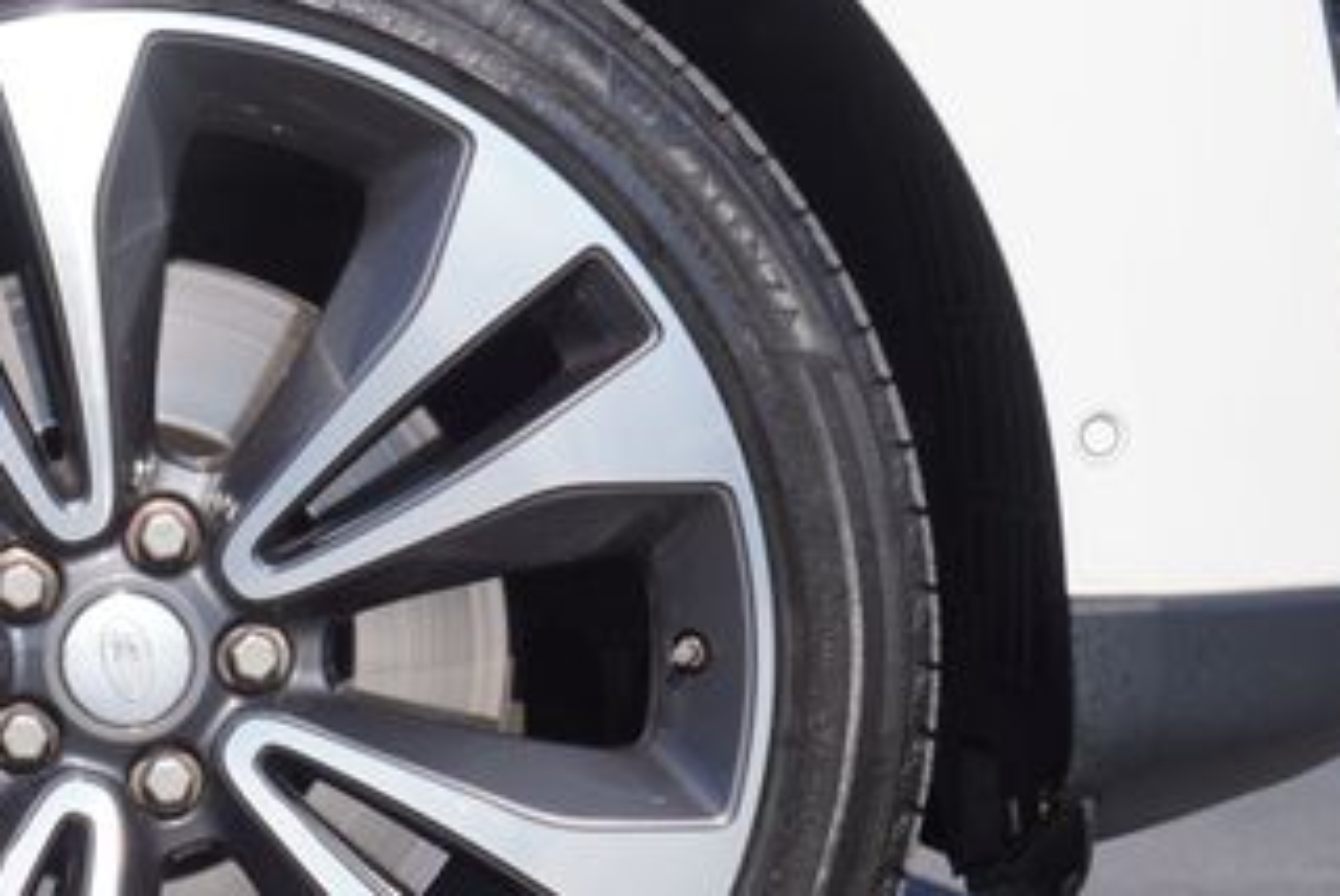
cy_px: 653
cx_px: 130
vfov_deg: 9.2
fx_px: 5588
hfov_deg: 13.5
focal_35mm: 150
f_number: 8
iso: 100
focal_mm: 50
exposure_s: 1/320
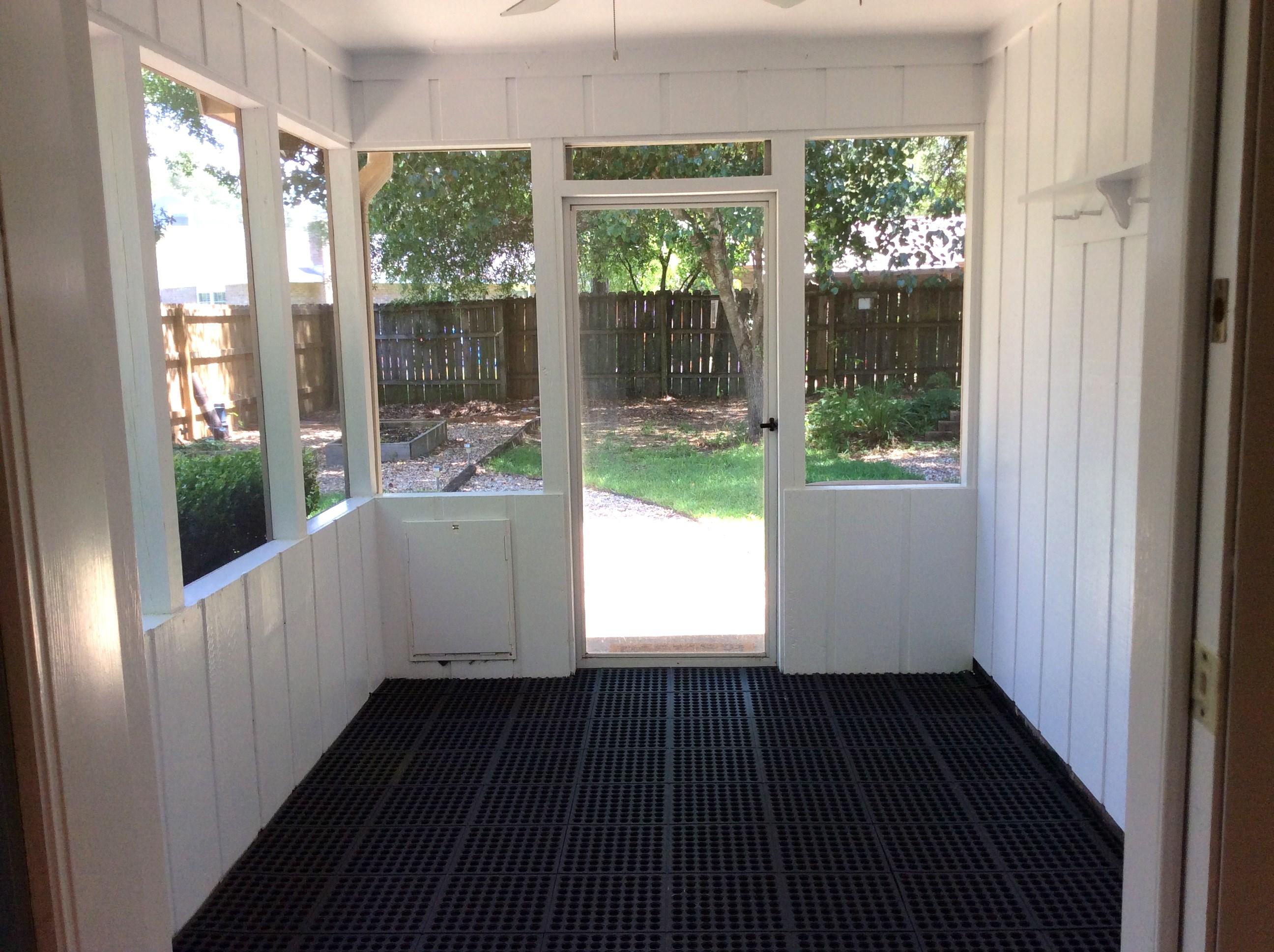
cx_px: 637
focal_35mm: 32
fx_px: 1176
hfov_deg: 56.9
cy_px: 476
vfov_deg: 44.1
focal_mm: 3.3
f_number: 2.4
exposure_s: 1/120
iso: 50
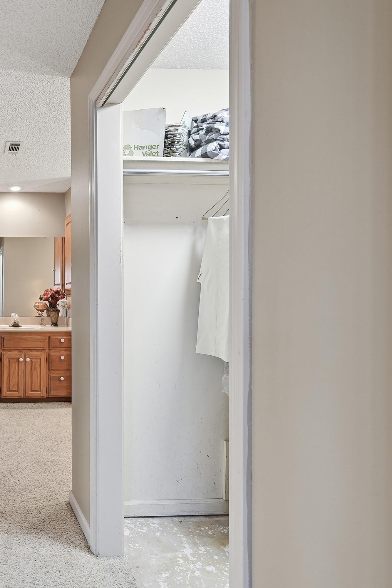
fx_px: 404
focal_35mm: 25
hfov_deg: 43.2
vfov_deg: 72.1
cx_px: -14
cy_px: 294
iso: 250
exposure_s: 1/15
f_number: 9
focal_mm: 16.5
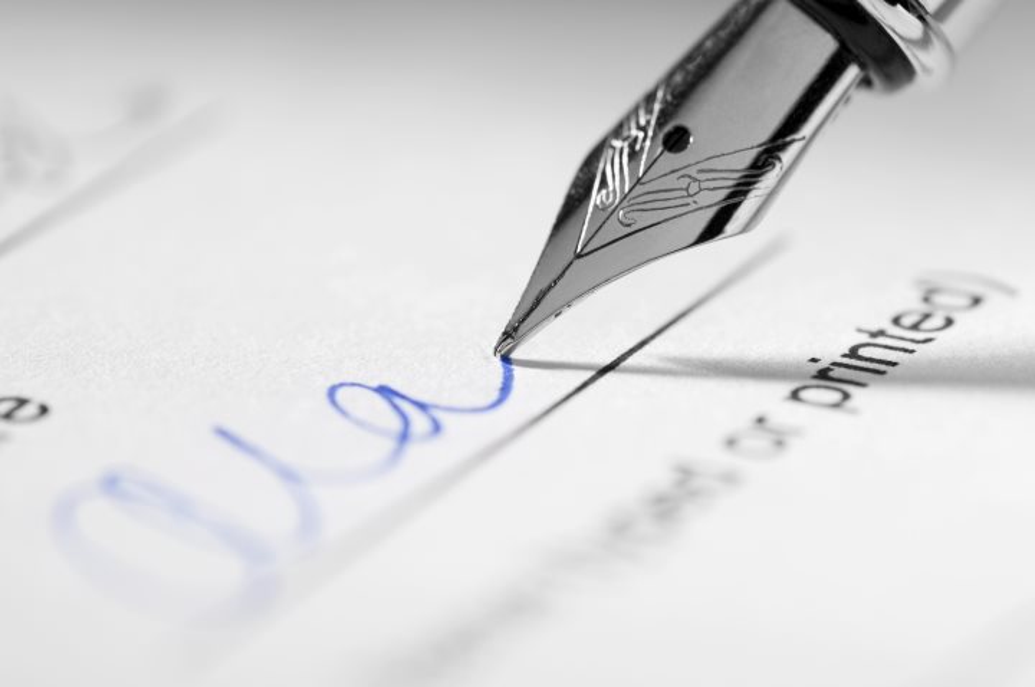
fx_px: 4522
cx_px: 518
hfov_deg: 13.1
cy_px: 344
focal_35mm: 158
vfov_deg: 8.7
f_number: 8
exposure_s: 1/250
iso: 100
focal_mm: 105
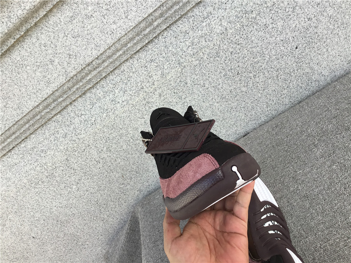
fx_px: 314
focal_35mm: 31
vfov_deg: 45.4
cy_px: 132
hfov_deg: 58.4
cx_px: 176
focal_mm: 3.3
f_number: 2.4
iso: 25
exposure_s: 1/379
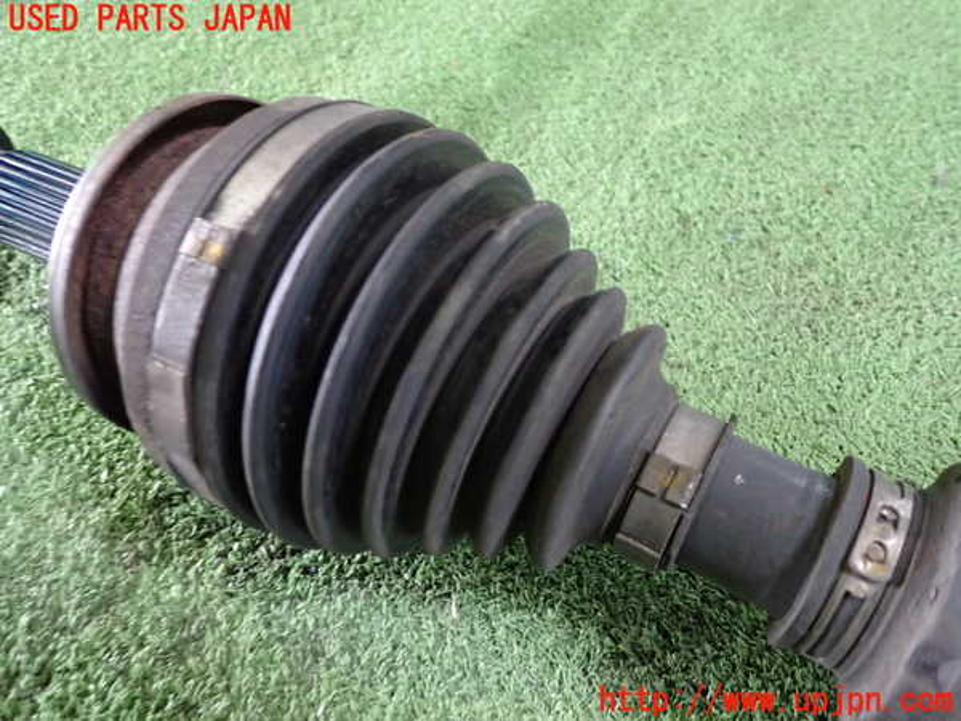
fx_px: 833
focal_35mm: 30
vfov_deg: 46.8
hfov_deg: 60.0
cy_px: 360
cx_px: 480
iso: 640
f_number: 2.3
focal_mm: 5.4
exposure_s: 1/30
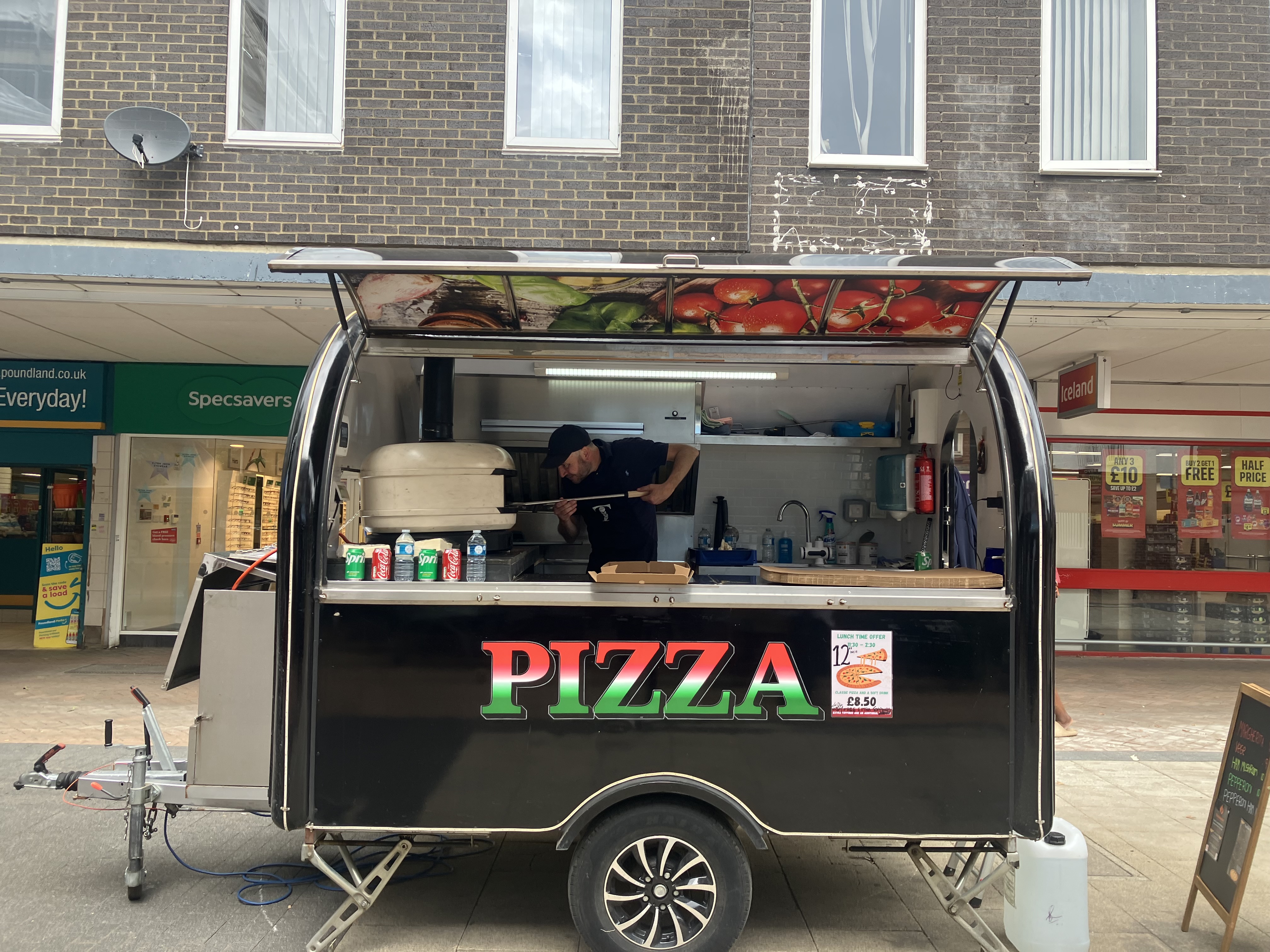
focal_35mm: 28
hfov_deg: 63.4
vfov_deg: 49.7
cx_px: 635
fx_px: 1027
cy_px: 476
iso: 25
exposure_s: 1/196
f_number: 1.8
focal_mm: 3.99
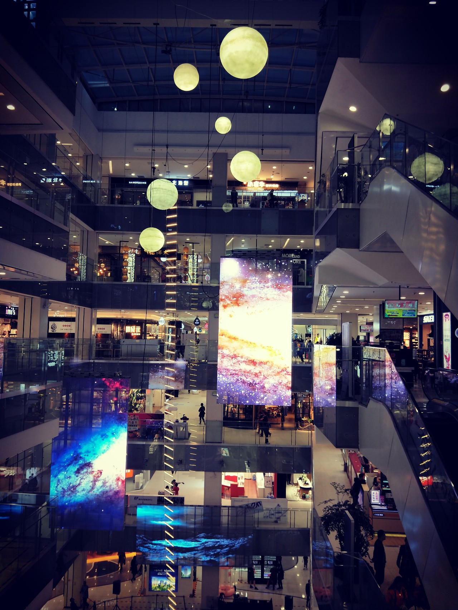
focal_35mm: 25
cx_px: 229
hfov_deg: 54.9
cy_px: 305
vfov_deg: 69.4
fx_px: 441
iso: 71
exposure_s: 1/100
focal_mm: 4.27
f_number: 1.7
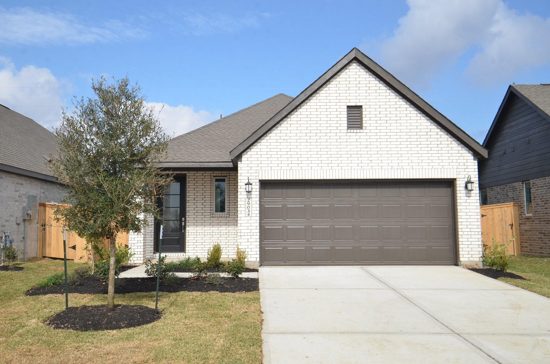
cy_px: 182
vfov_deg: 36.7
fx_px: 549
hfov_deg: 53.2
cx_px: 275
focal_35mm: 36
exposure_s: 1/400
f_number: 10
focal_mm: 24
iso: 320
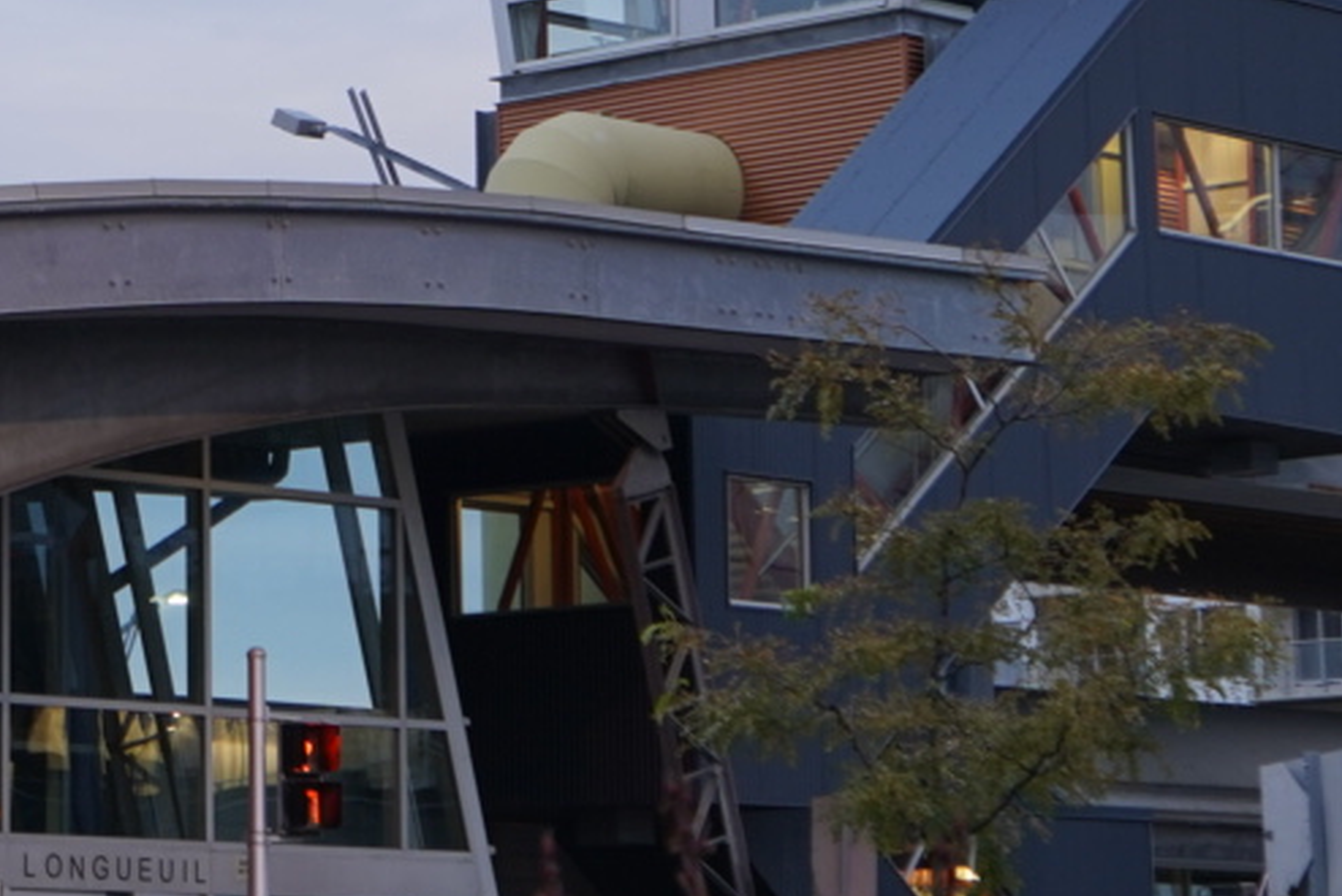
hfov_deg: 14.1
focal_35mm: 144
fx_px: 5371
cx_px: 60
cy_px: -57
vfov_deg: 9.5
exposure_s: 1/40
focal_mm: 44
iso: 250
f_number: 4
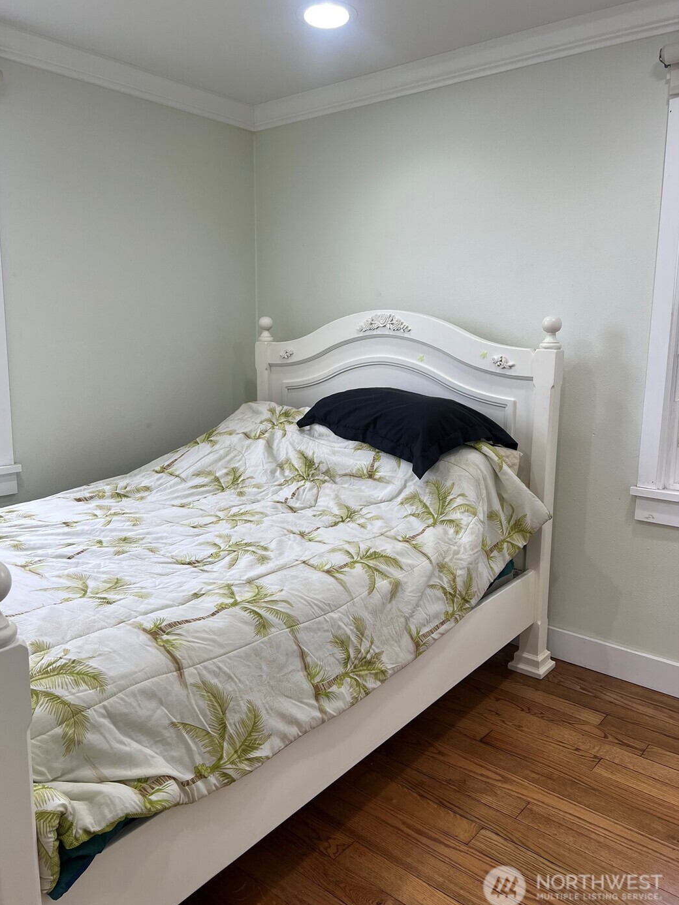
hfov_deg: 51.3
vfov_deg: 65.3
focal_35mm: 27
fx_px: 706
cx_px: 330
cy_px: 448
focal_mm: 5.7
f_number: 1.5
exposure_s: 1/120
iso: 64
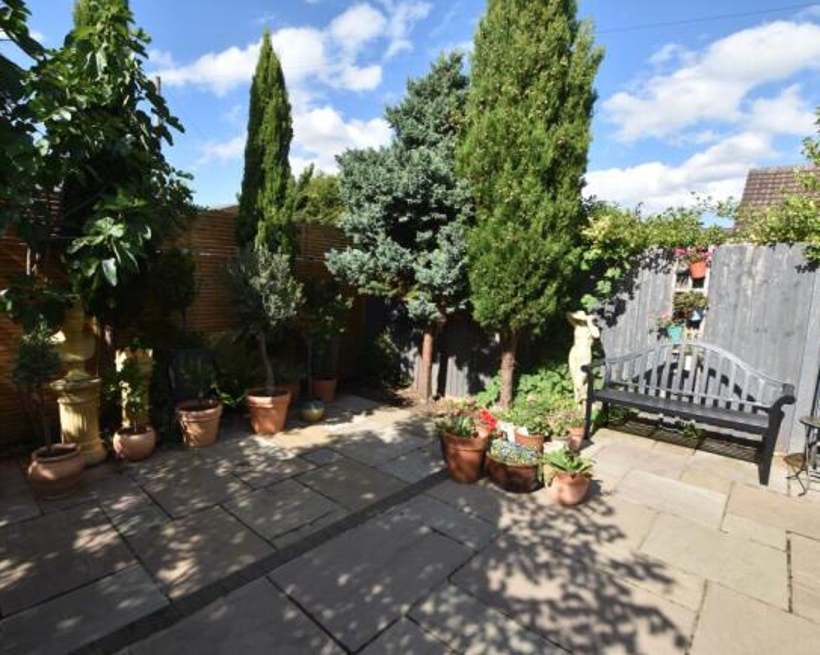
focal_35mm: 17
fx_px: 412
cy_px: 327
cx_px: 369
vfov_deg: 76.9
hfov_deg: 89.4
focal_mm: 10
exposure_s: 1/200
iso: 100
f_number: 7.1
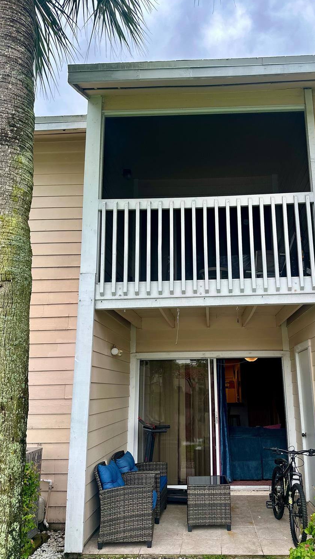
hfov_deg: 42.7
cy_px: 286
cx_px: 192
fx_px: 401
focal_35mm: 27
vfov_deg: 69.8
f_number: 1.78
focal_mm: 6.86
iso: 80
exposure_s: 1/597
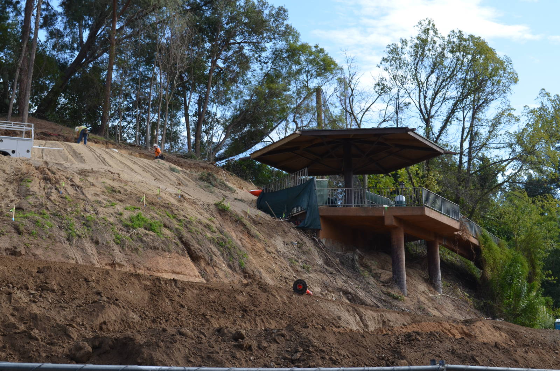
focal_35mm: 57
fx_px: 885
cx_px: 280
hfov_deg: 35.1
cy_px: 186
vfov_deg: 23.7
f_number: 8
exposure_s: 1/250
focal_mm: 38
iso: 200
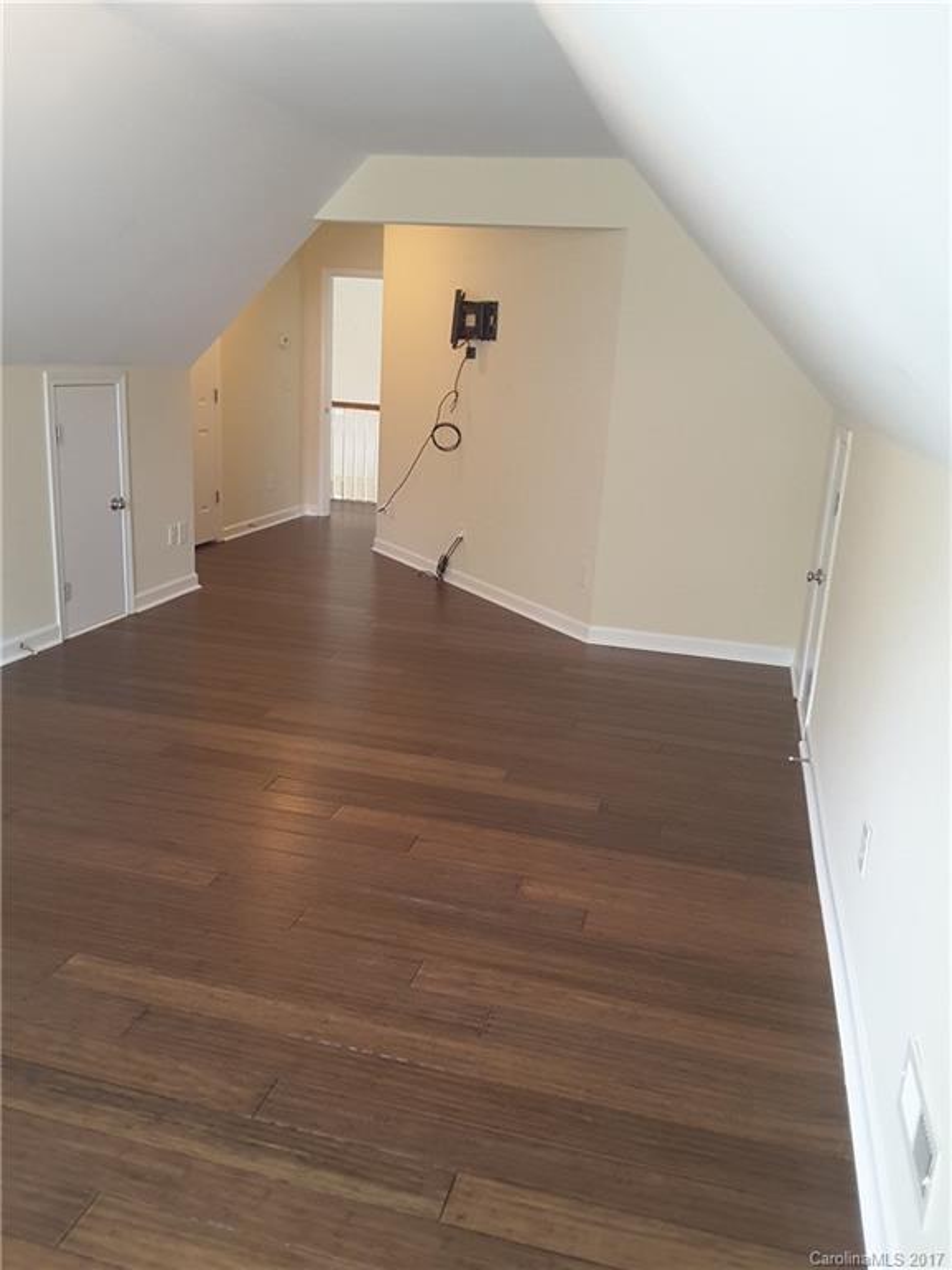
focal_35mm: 31
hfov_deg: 45.4
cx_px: 476
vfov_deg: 58.4
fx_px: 1137
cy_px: 635
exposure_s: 1/24
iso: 125
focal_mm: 2.9
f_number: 1.9
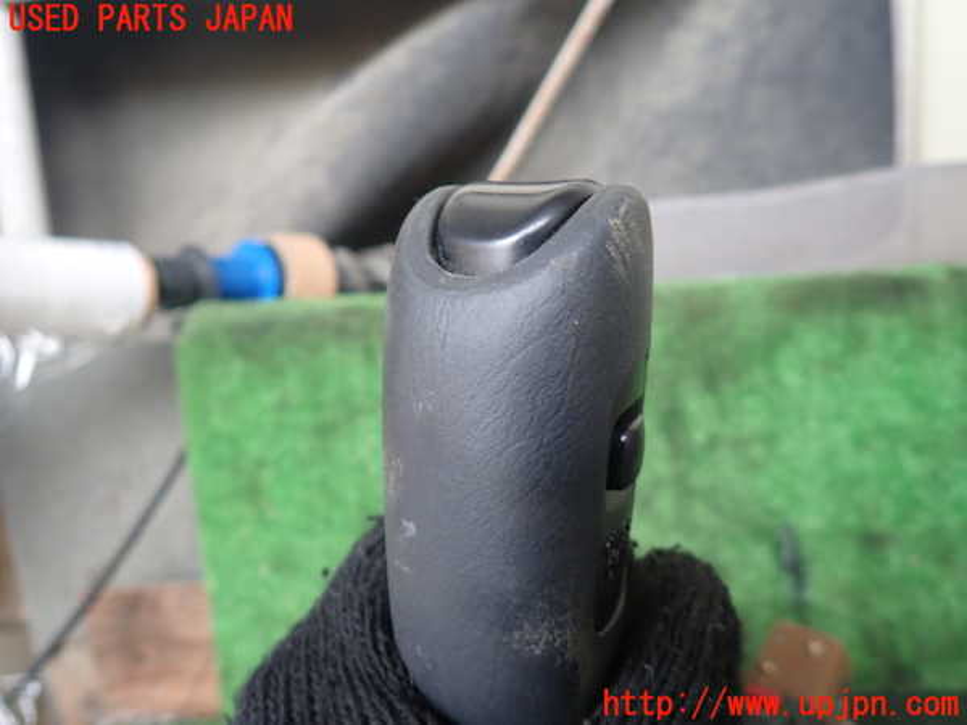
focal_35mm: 25
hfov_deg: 69.4
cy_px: 362
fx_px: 698
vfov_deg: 54.9
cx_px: 484
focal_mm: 4.5
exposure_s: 1/60
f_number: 2
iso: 160
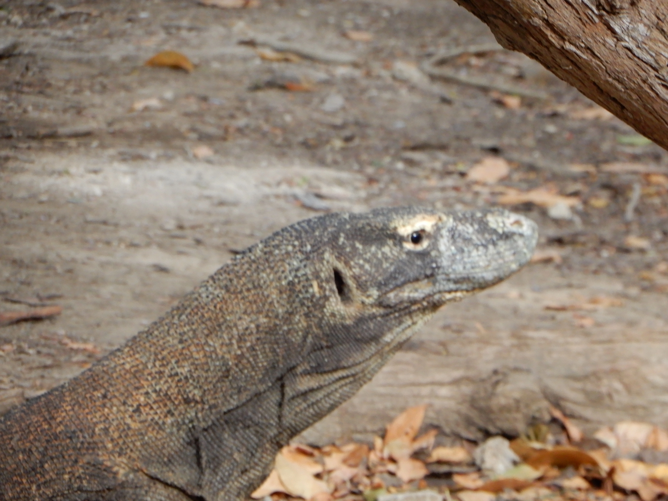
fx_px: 6754
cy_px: 250
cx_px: 334
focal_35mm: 350
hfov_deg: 5.7
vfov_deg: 4.2
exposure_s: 1/80
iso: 400
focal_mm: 62.4
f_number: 6.3
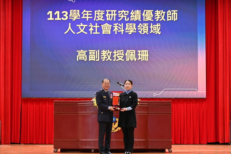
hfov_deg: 19.6
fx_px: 667
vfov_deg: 13.2
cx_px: 116
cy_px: 77
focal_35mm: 104
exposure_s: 1/160
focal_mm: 104
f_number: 5
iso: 1600
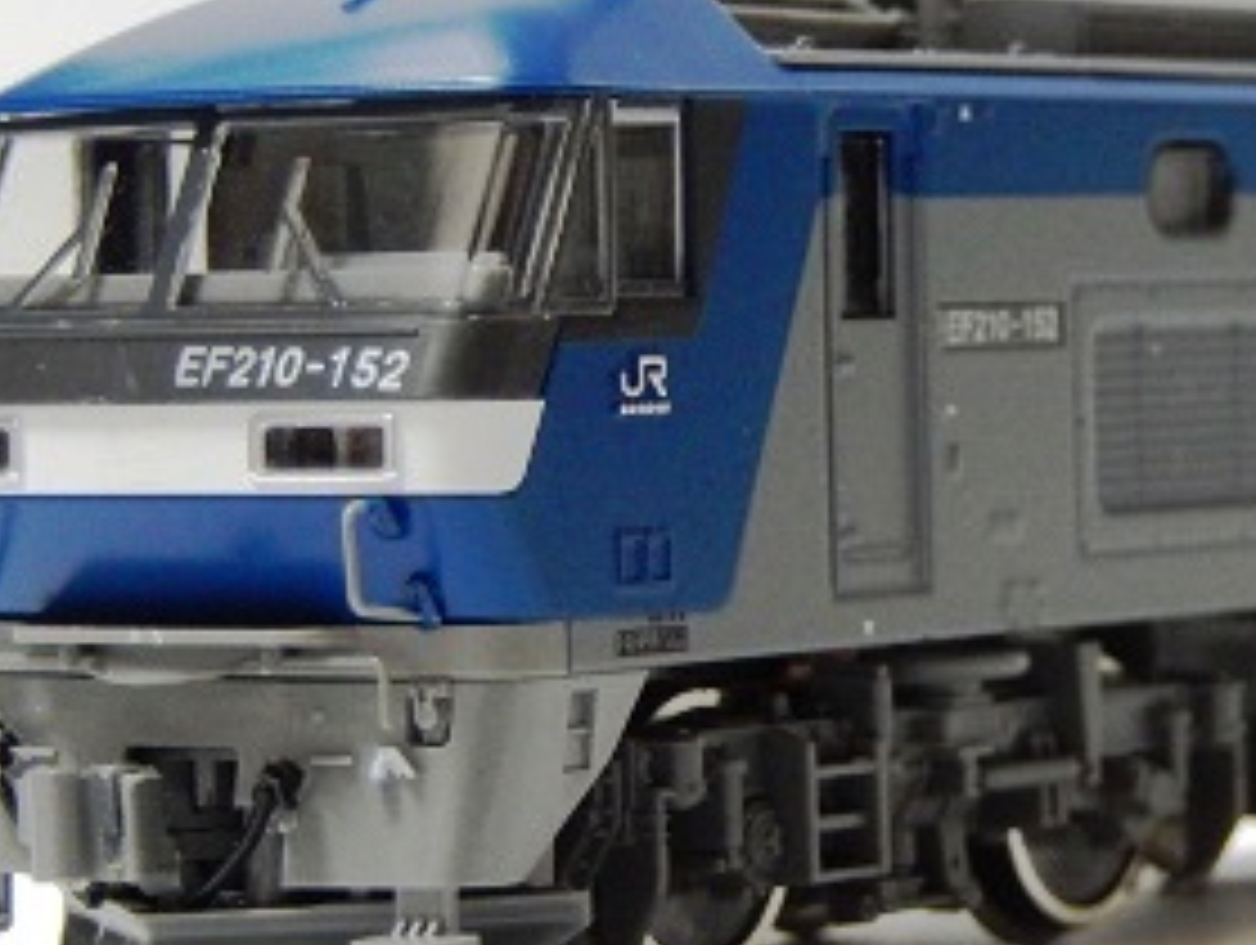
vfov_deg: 7.3
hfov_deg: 9.6
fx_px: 7411
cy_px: 459
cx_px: 1121
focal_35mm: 204
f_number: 5.2
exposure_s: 1/2.5
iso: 200
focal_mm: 17
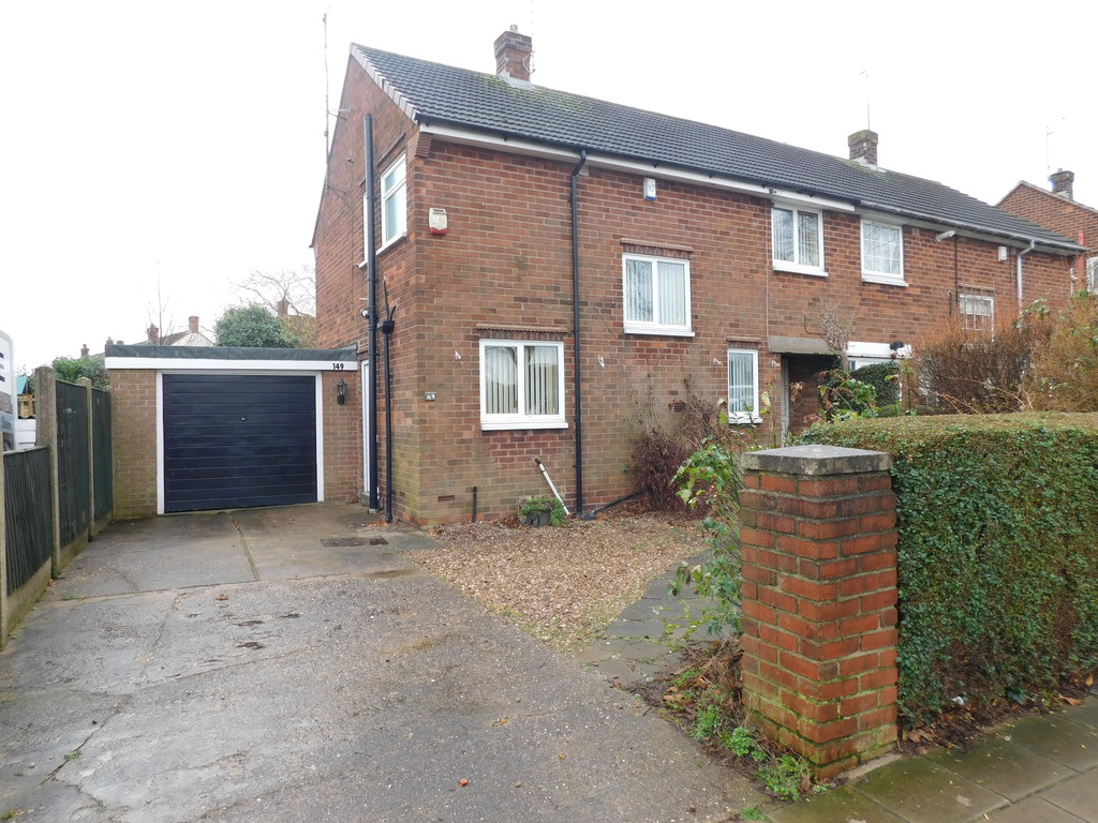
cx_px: 549
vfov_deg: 58.9
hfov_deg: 73.9
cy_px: 412
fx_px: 730
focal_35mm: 23
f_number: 3
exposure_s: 1/125
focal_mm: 4
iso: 125
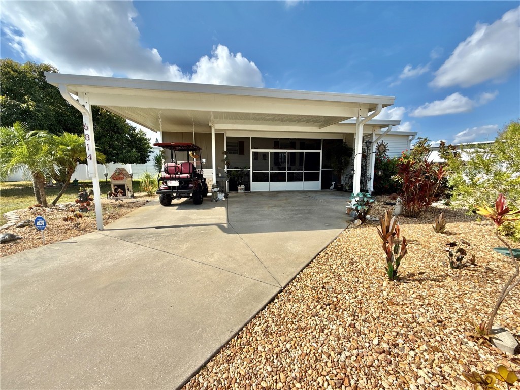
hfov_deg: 102.1
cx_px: 260
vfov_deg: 85.7
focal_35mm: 14
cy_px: 195
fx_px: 210
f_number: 2.2
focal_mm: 2.22
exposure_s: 1/2165
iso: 50
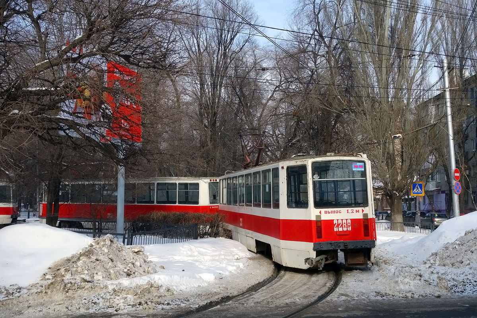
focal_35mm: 44
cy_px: 159
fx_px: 583
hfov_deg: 44.5
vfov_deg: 30.5
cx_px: 238
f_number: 5.6
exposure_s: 1/500
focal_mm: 16.39
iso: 125
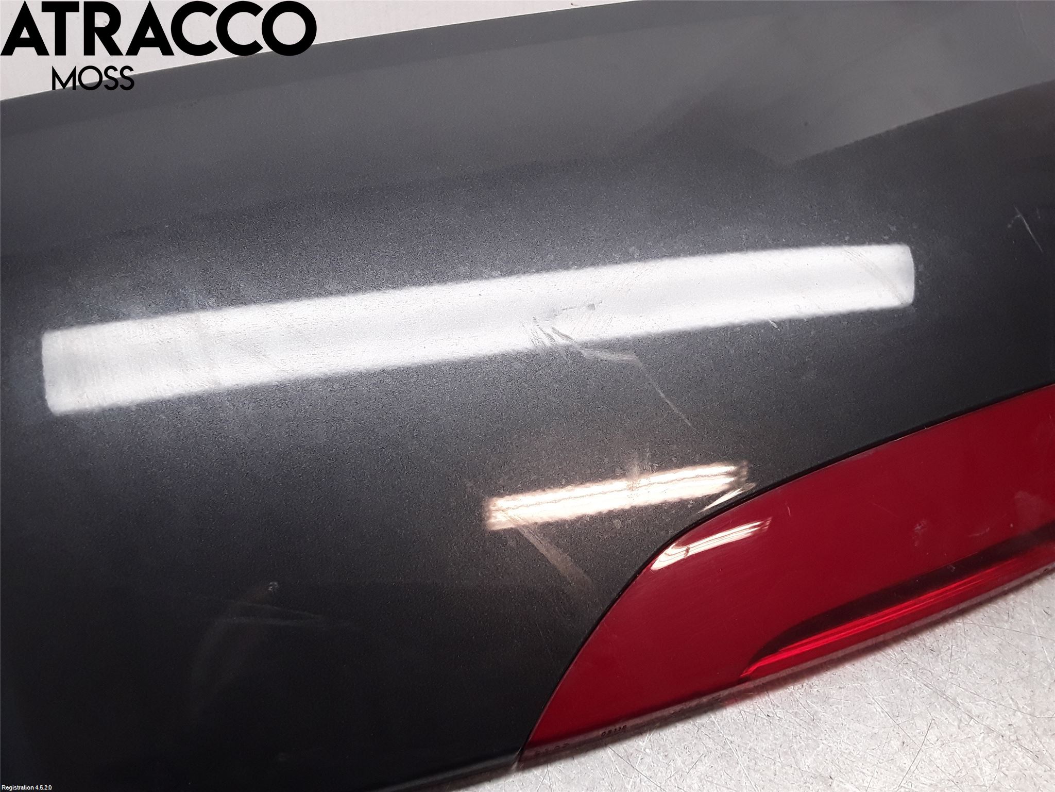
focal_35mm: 28
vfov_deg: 49.7
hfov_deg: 63.4
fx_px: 853
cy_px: 396
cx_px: 528
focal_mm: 2.91
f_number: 1.9
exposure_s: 1/130
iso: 100
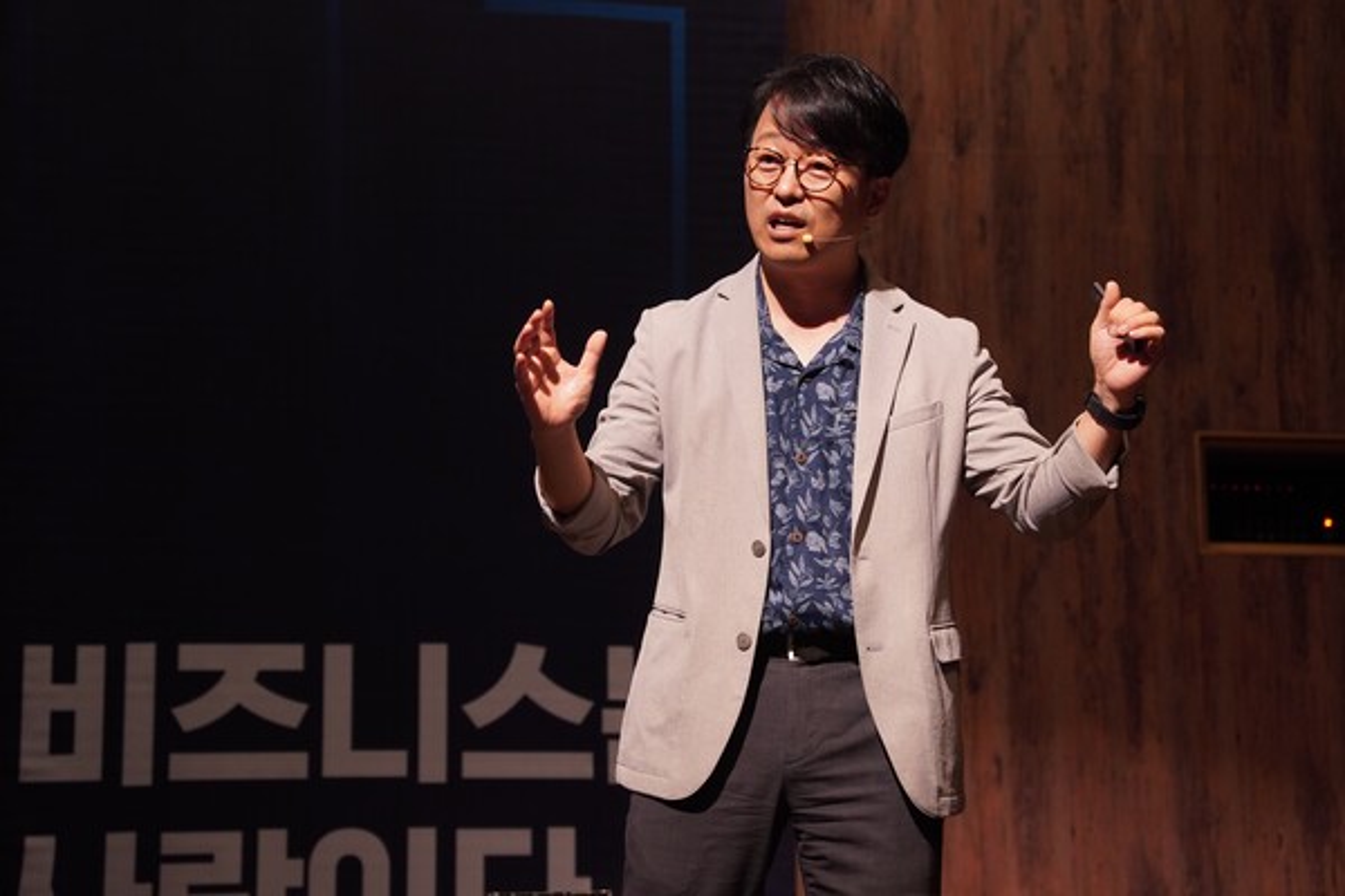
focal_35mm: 105
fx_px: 3923
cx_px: 672
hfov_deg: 19.5
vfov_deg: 13.0
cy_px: 448
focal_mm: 70
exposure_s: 1/160
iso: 800
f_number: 3.5
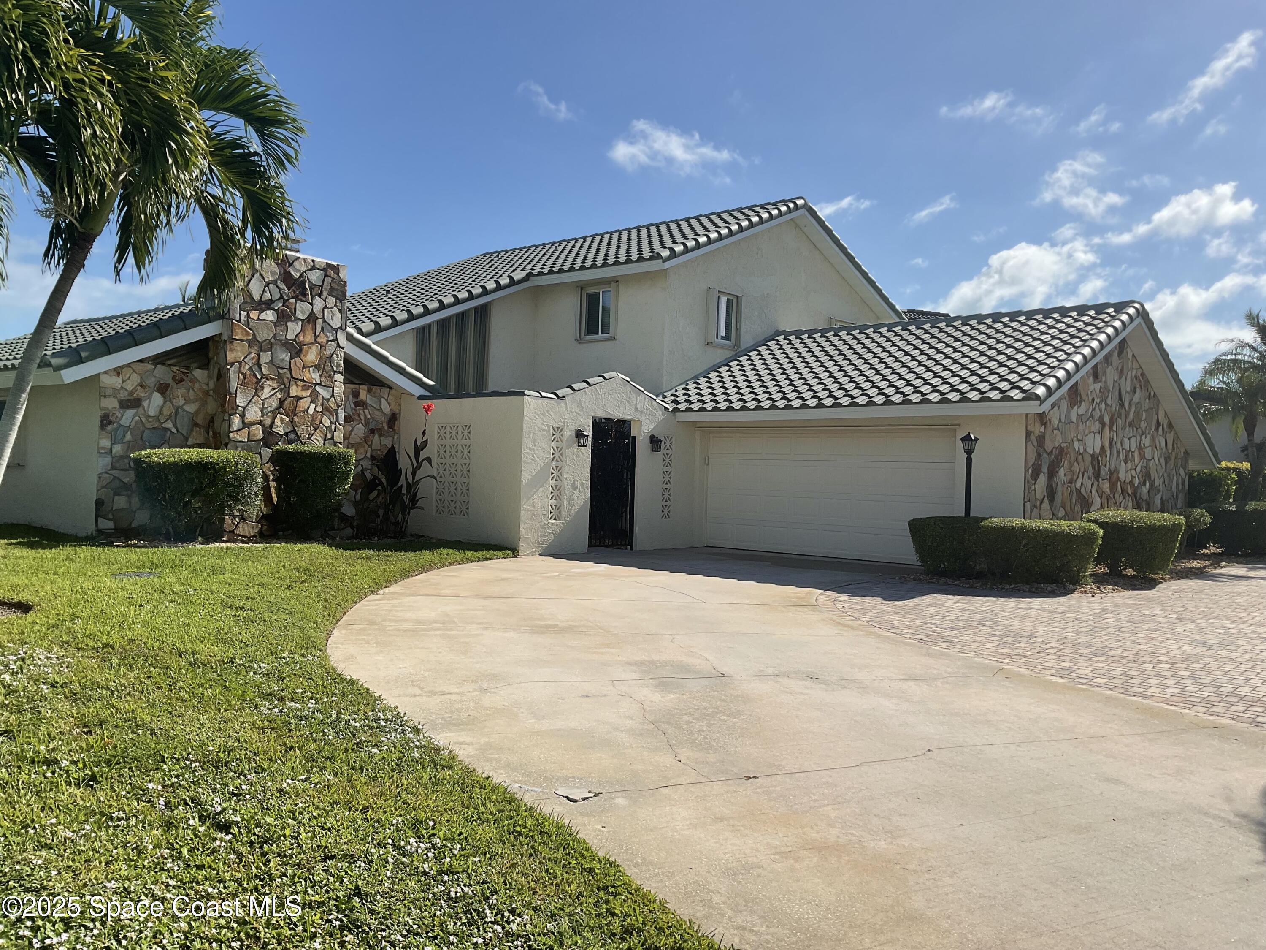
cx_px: 633
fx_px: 1061
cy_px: 475
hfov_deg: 61.7
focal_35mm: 29
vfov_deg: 48.2
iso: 16
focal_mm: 3
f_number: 1.8
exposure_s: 1/3125
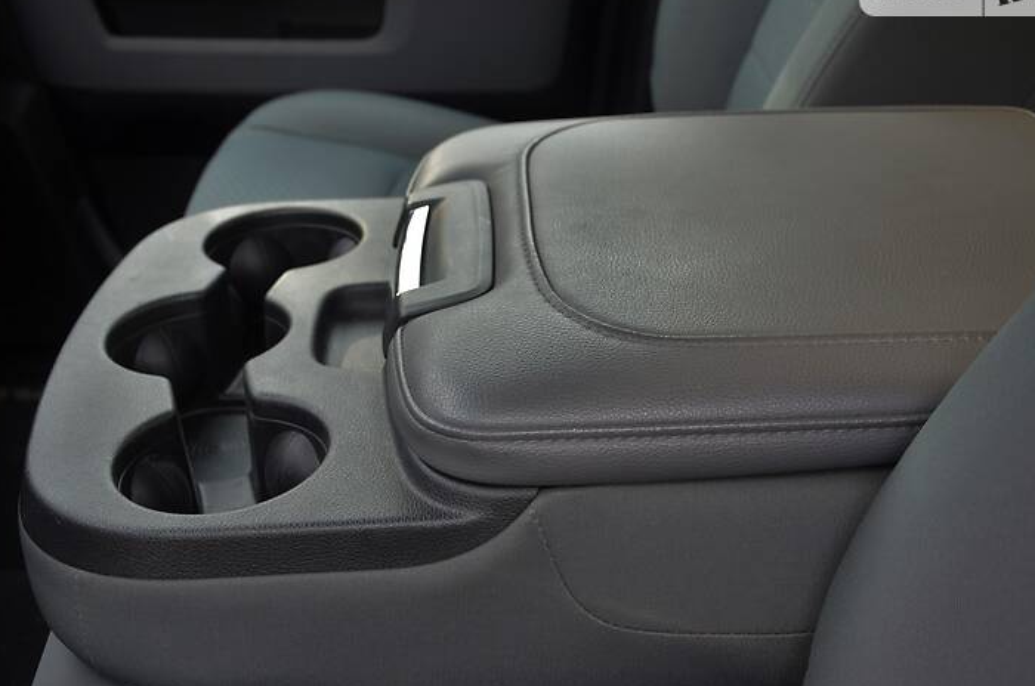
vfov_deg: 28.0
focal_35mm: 48
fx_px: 1377
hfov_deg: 41.2
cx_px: 503
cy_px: 327
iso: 400
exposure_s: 1/100
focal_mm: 28
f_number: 5
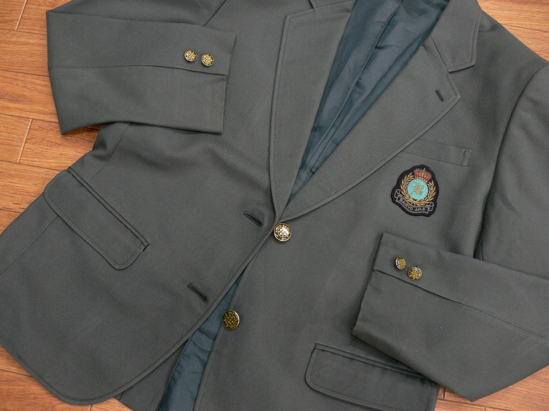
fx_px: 555
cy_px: 206
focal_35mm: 35
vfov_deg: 40.7
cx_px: 274
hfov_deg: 52.6
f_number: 2.8
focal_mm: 7.4
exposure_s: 1/25
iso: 200
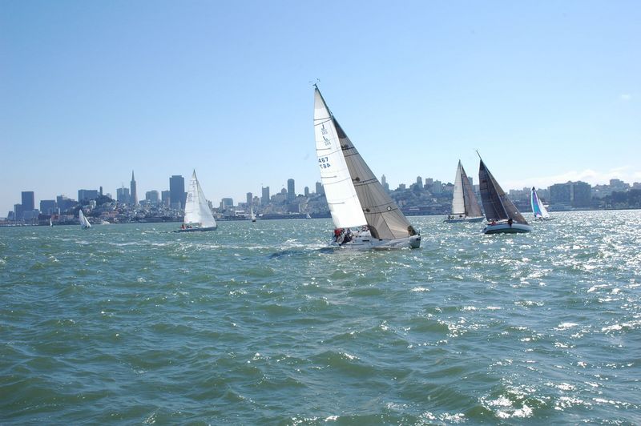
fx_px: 721
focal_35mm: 40
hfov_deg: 48.0
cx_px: 320
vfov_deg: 33.0
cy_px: 213
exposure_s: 1/200
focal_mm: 27
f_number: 13
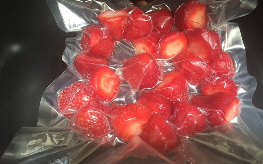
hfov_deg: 61.2
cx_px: 132
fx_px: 222
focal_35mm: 31
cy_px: 77
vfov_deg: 40.6
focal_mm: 4.15
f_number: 2.2
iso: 250
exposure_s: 1/24
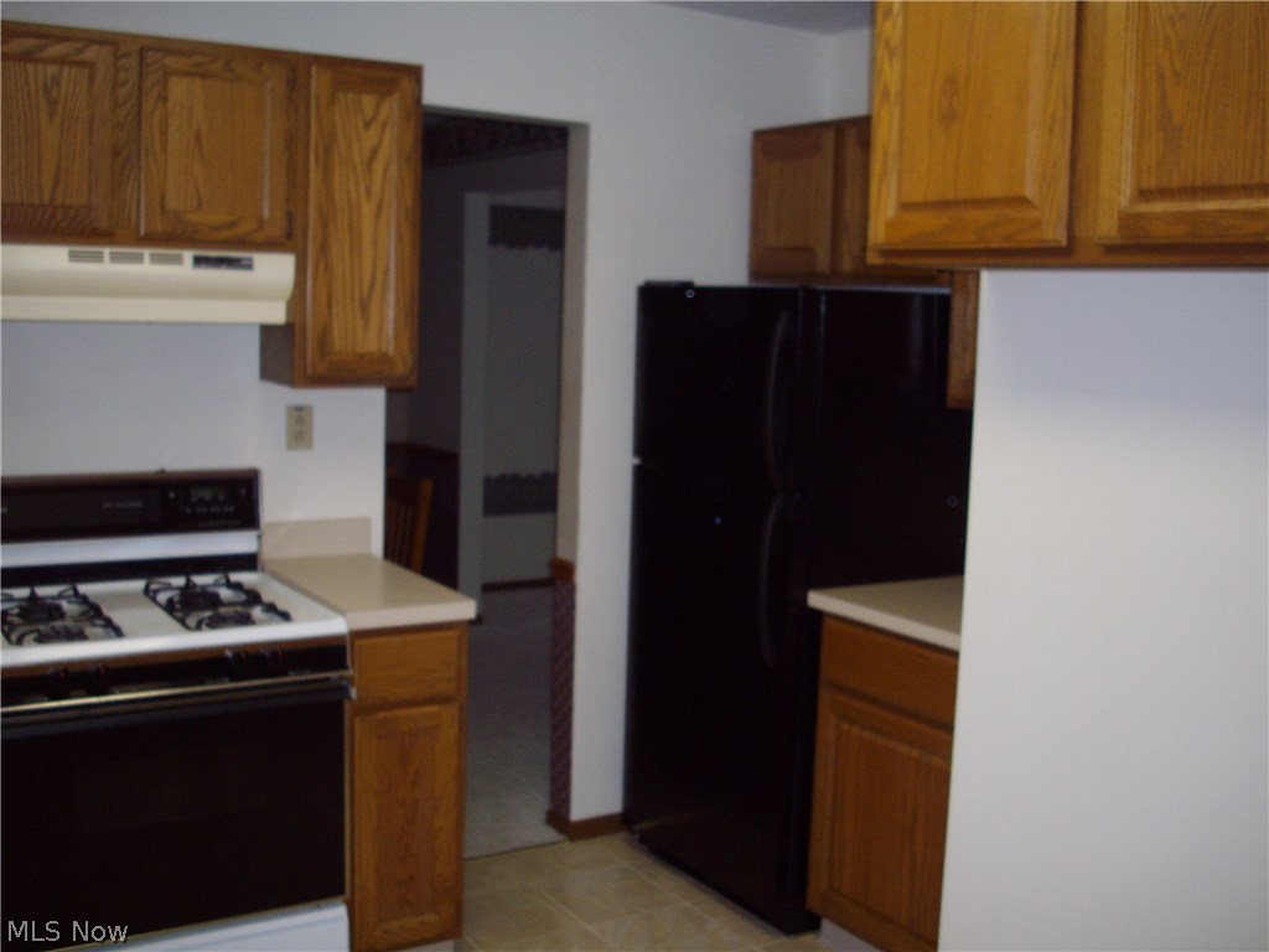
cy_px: 476
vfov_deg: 38.7
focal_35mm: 37
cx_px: 634
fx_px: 1356
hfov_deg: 50.1
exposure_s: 1/50
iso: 160
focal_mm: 6.2
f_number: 2.8
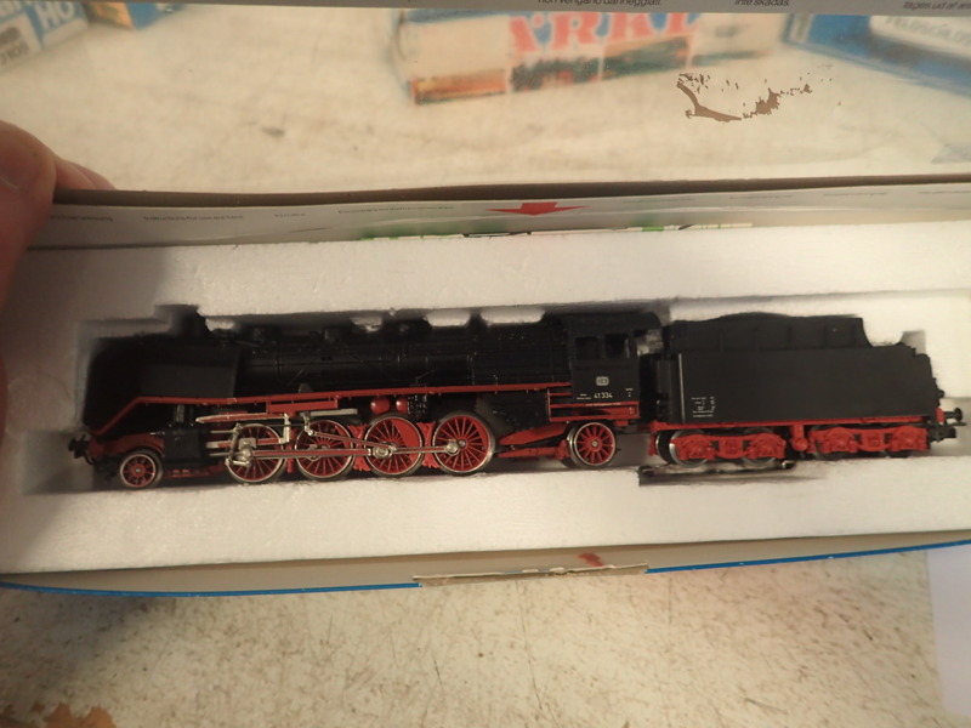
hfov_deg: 69.4
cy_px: 364
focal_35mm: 25
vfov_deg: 54.9
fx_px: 701
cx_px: 486
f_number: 2
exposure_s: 1/30
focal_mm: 4.5
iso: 250
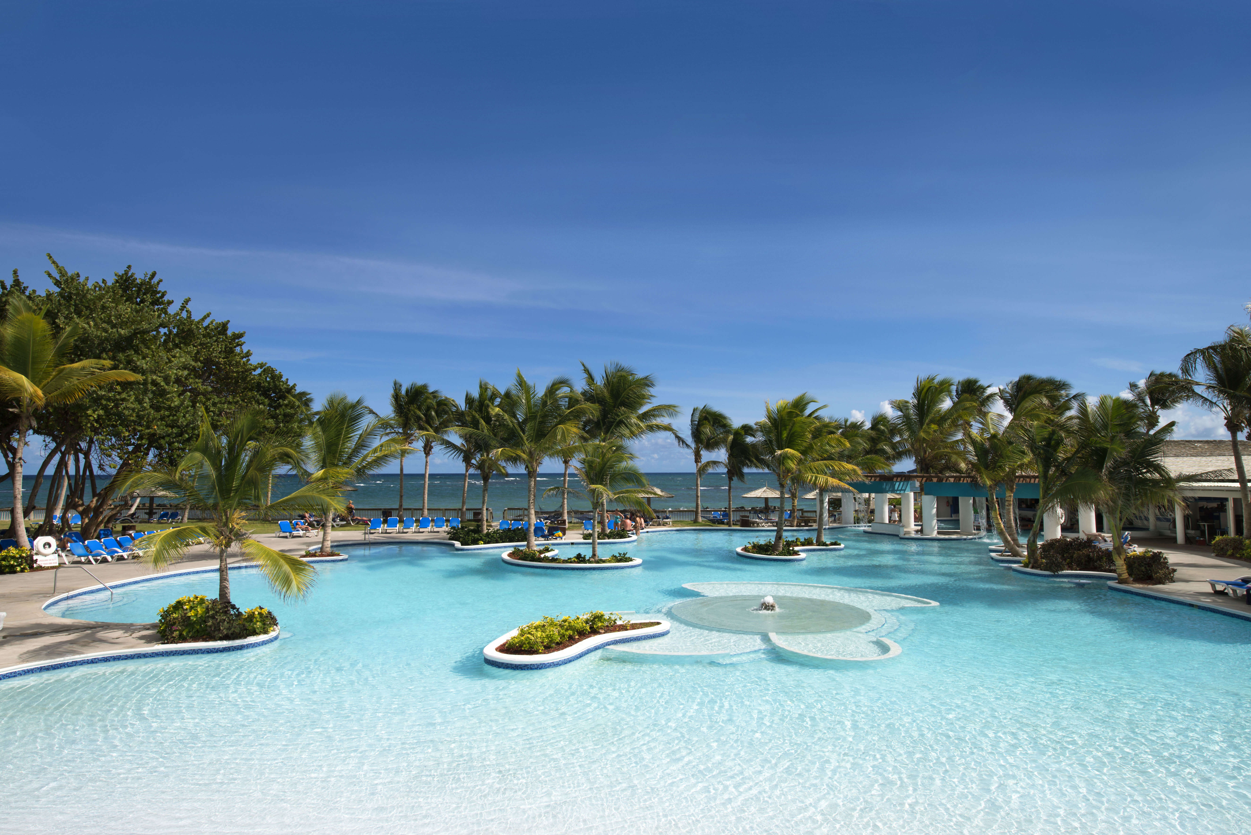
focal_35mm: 21
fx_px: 730
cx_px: 626
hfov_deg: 81.2
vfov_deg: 59.5
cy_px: 418
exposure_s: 1/320
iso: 100
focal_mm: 21
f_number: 11
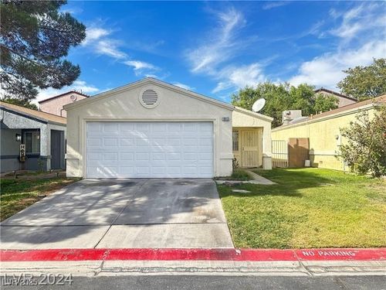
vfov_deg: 56.8
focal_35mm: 24
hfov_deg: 71.6
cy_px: 145
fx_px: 268
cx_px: 193
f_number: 1.78
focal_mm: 6.86
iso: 80
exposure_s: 1/1779
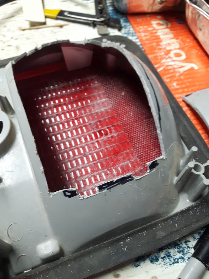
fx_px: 250
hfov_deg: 45.4
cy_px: 140
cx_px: 104
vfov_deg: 58.4
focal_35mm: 31
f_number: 1.9
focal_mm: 3.7
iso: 160
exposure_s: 1/33
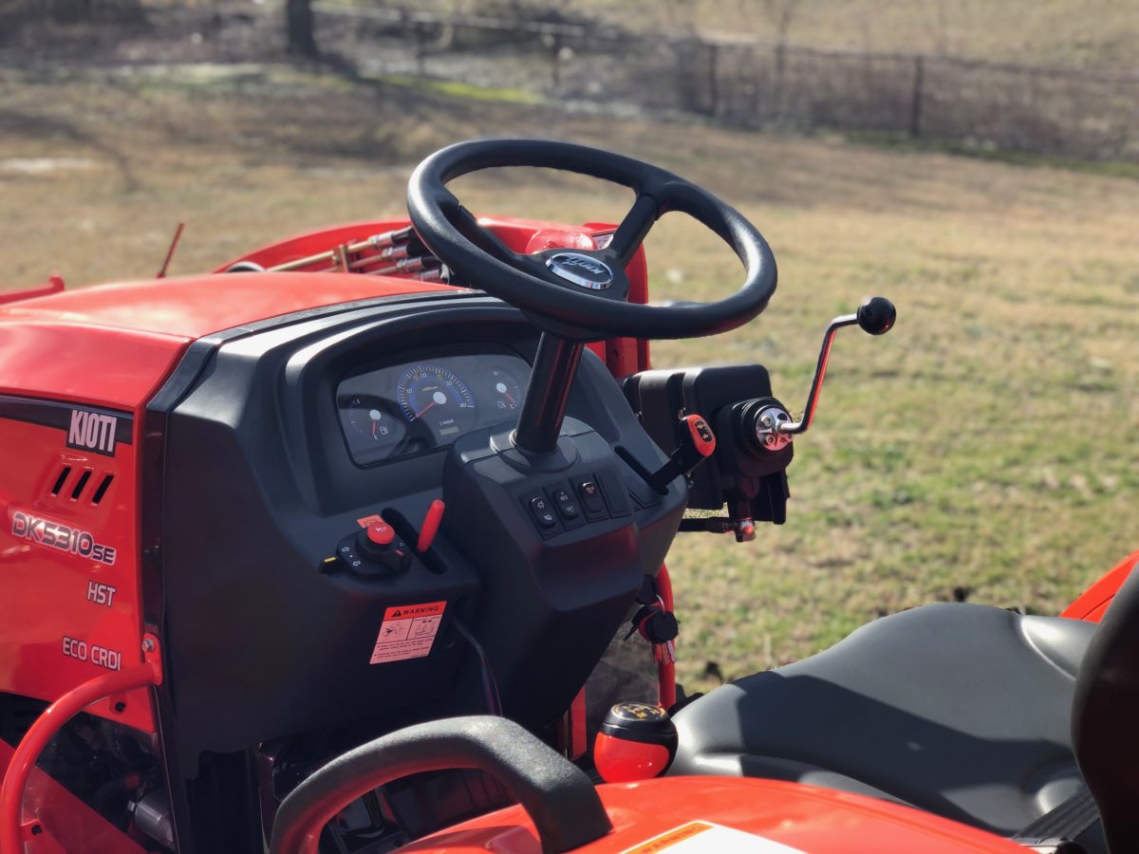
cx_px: 570
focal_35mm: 52
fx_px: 1711
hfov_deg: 36.8
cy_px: 427
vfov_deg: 28.0
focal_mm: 6
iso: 16
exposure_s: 1/585
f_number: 2.4
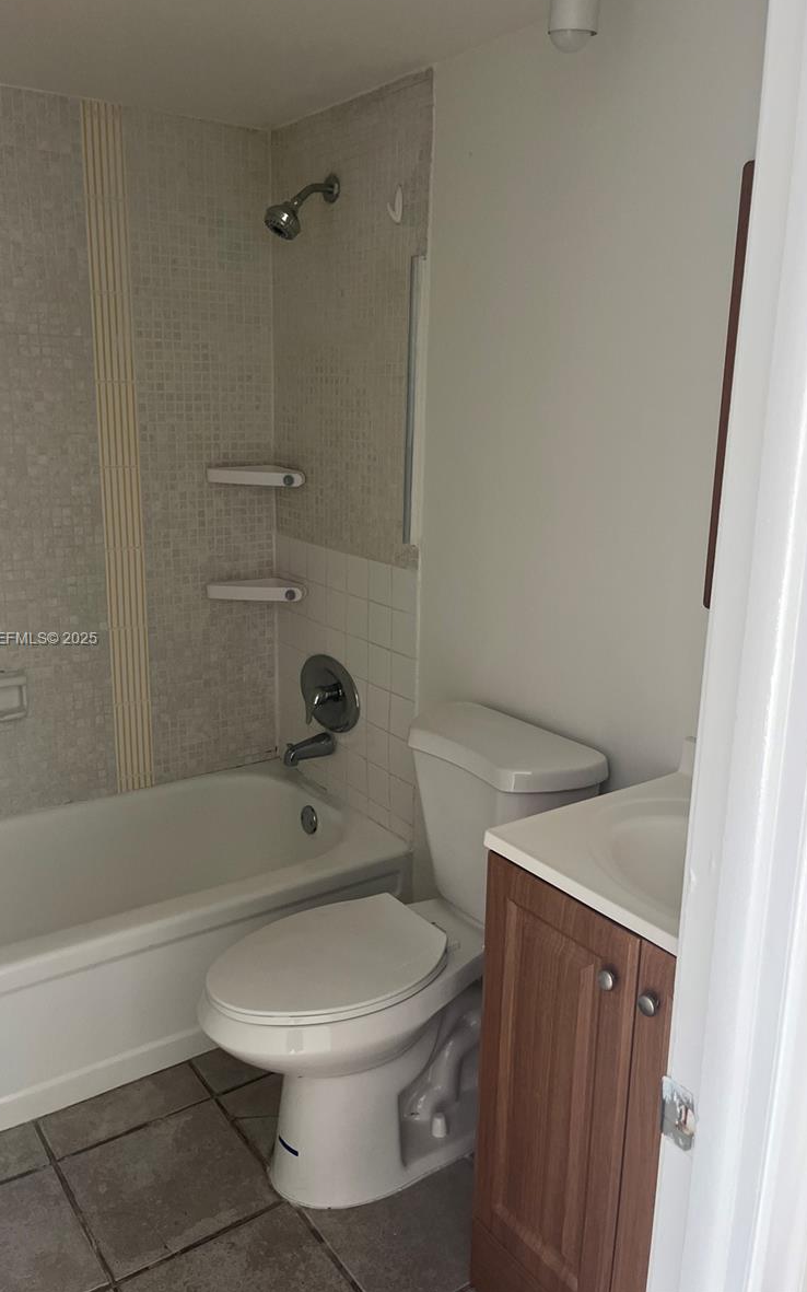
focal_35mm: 28
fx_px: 985
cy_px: 640
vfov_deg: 66.5
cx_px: 387
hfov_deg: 44.5
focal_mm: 5.1
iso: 125
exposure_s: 1/102
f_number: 1.6
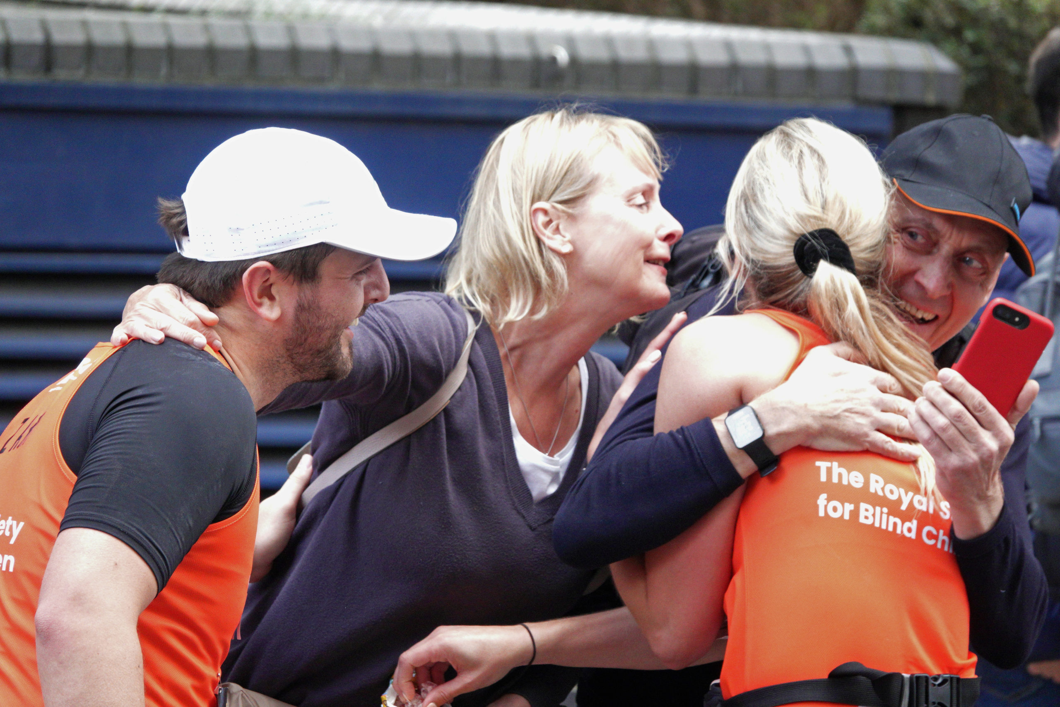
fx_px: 10629
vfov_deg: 3.8
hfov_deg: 5.7
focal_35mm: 361
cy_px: 354
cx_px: 530
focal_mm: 132.24
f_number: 4
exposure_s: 1/320
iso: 2000
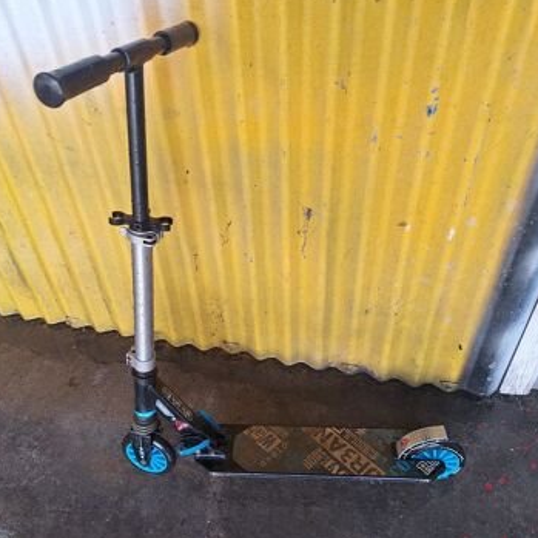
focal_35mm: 28
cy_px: 268
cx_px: 254
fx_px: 492
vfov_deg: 57.3
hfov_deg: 57.3
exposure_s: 1/100
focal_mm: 5.54
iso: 50
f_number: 1.8
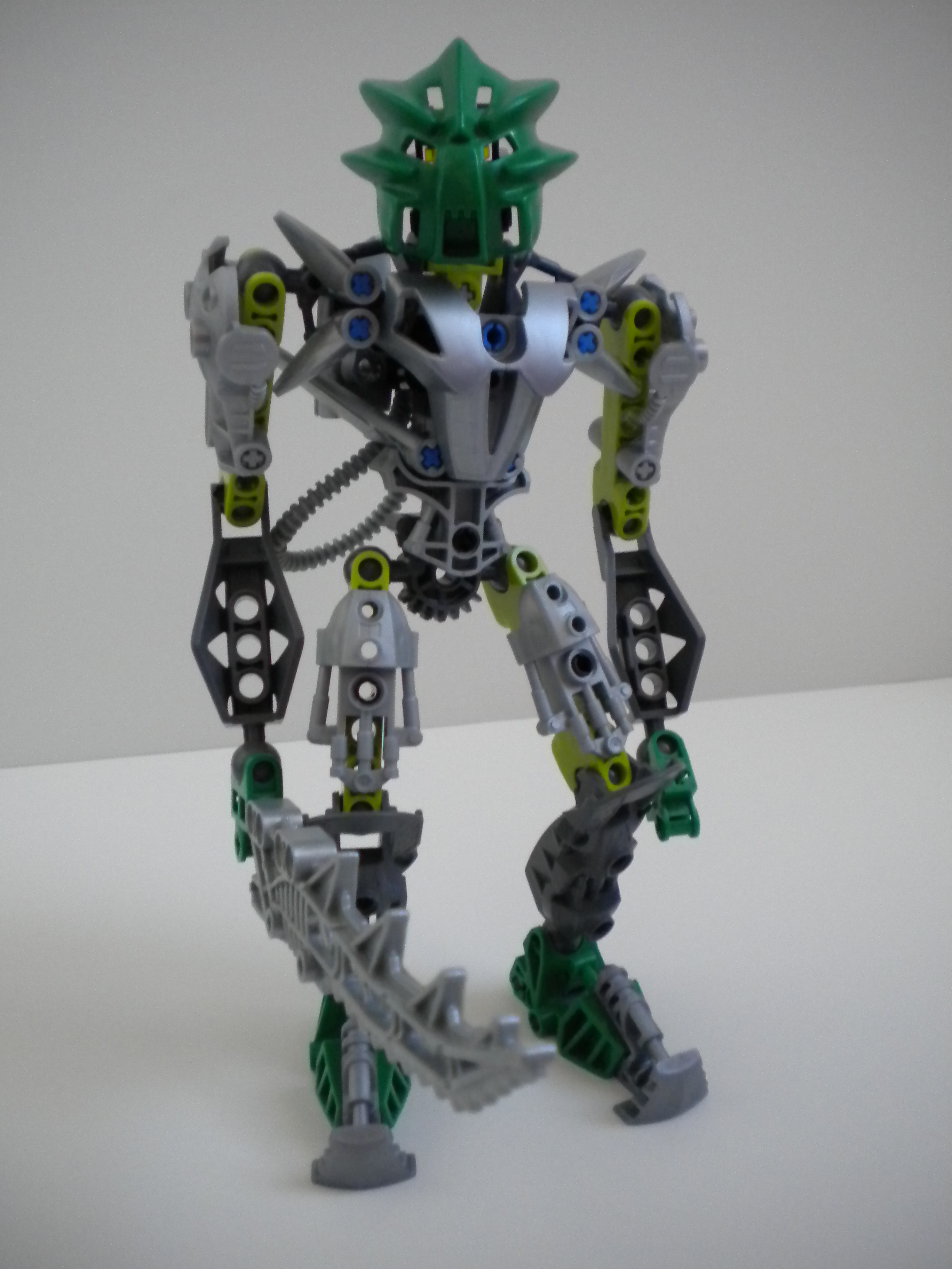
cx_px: 476
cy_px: 634
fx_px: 1283
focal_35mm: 35
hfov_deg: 40.7
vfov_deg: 52.6
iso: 400
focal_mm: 6.3
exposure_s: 1/40.1
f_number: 3.1
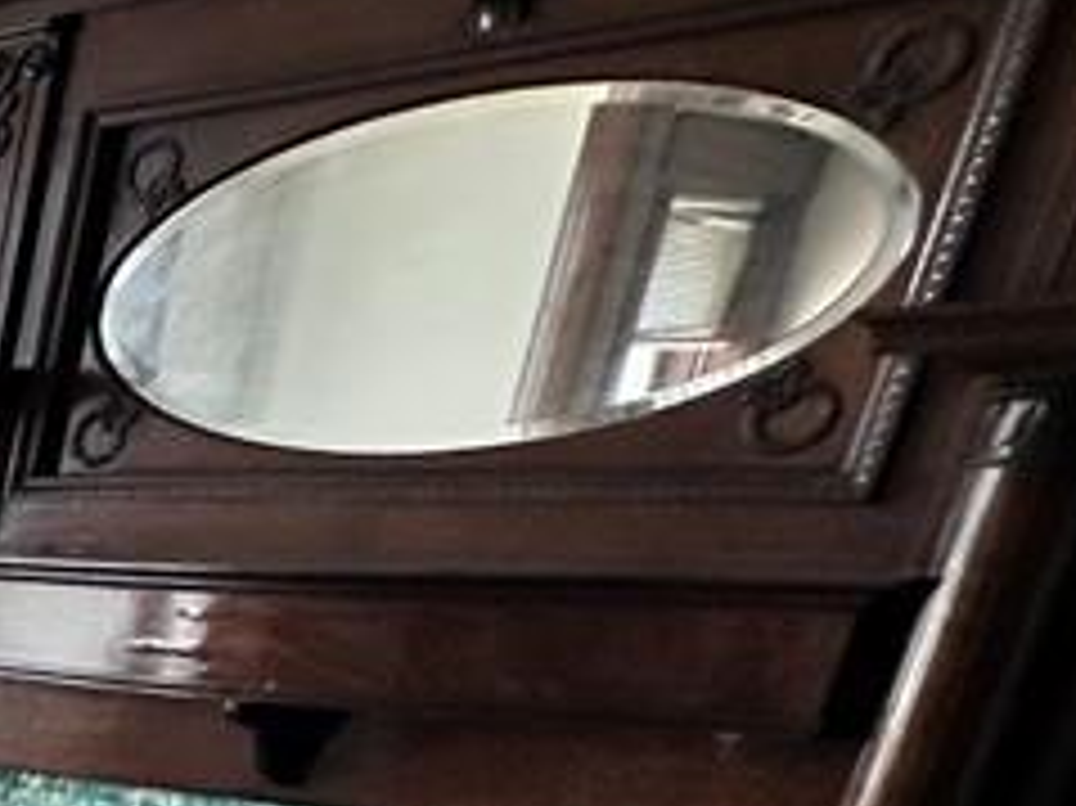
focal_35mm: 60
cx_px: -1090
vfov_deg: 20.5
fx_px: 1864
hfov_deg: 19.0
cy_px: 1238
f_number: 2.2
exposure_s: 1/129
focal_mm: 2.22
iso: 40
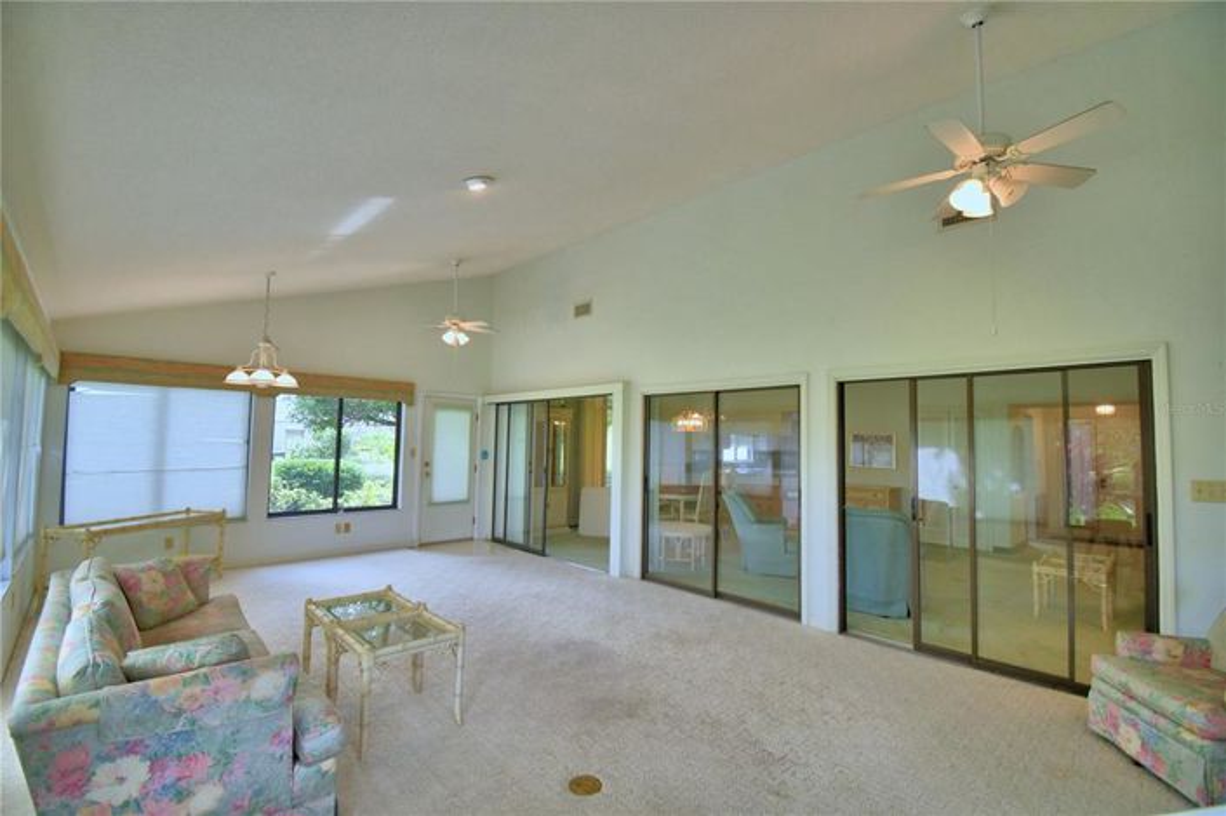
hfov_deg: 100.4
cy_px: 408
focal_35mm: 15
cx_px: 613
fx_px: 510
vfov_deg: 77.2
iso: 280
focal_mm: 10
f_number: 4.5
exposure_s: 1/125
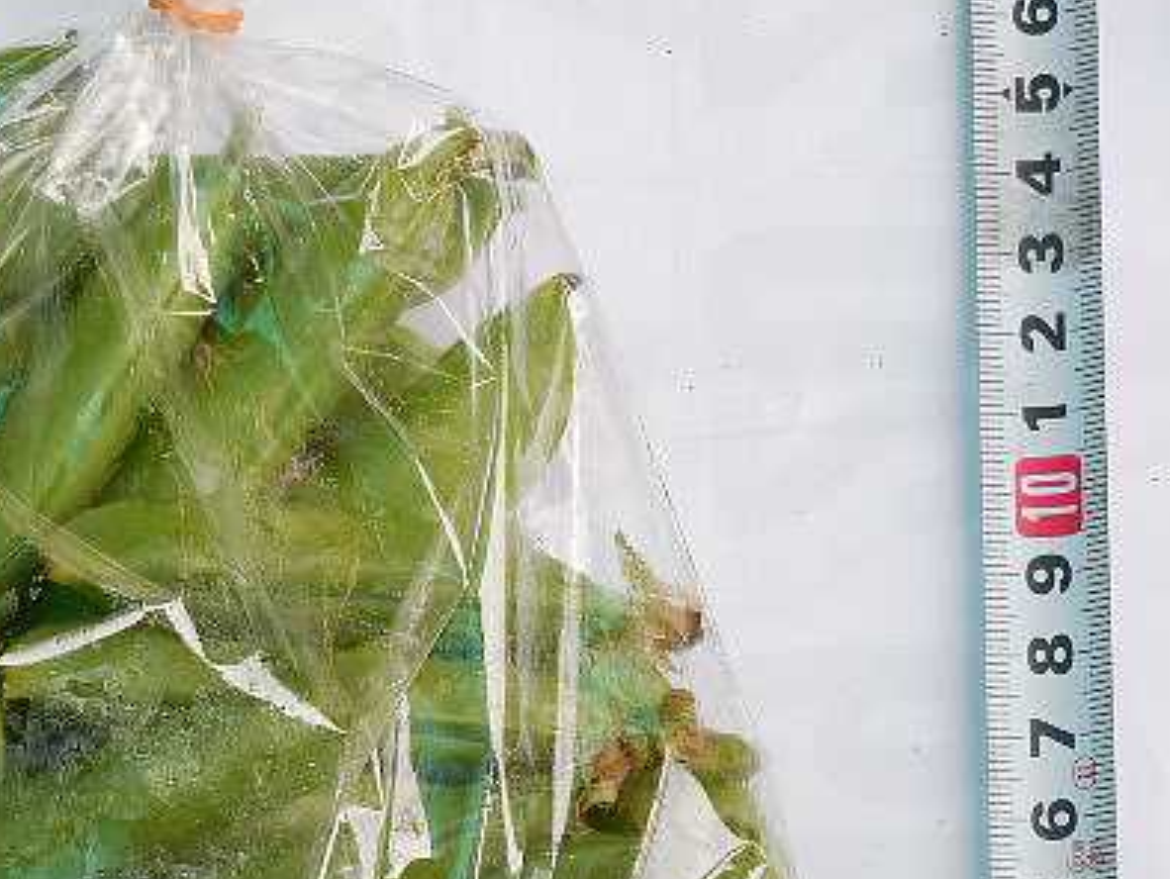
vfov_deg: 5.4
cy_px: 677
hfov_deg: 7.2
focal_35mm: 276
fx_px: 9334
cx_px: 244
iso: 125
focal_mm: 30.6
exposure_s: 1/60
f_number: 5
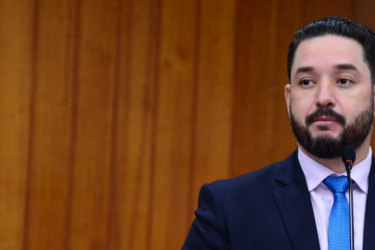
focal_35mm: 228
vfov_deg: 6.0
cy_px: 214
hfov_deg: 9.0
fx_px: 2376
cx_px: 338
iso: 1600
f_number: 4
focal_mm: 105
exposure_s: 1/60
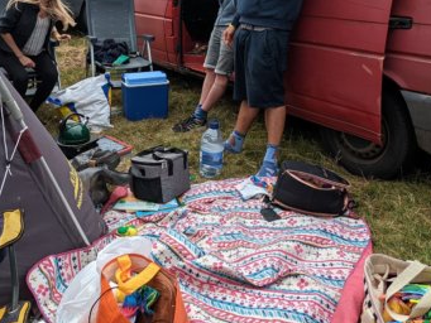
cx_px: 182
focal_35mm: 36
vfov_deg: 38.9
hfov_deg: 51.1
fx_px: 448
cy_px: 91
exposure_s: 1/838
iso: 57
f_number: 2.2
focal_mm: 2.35
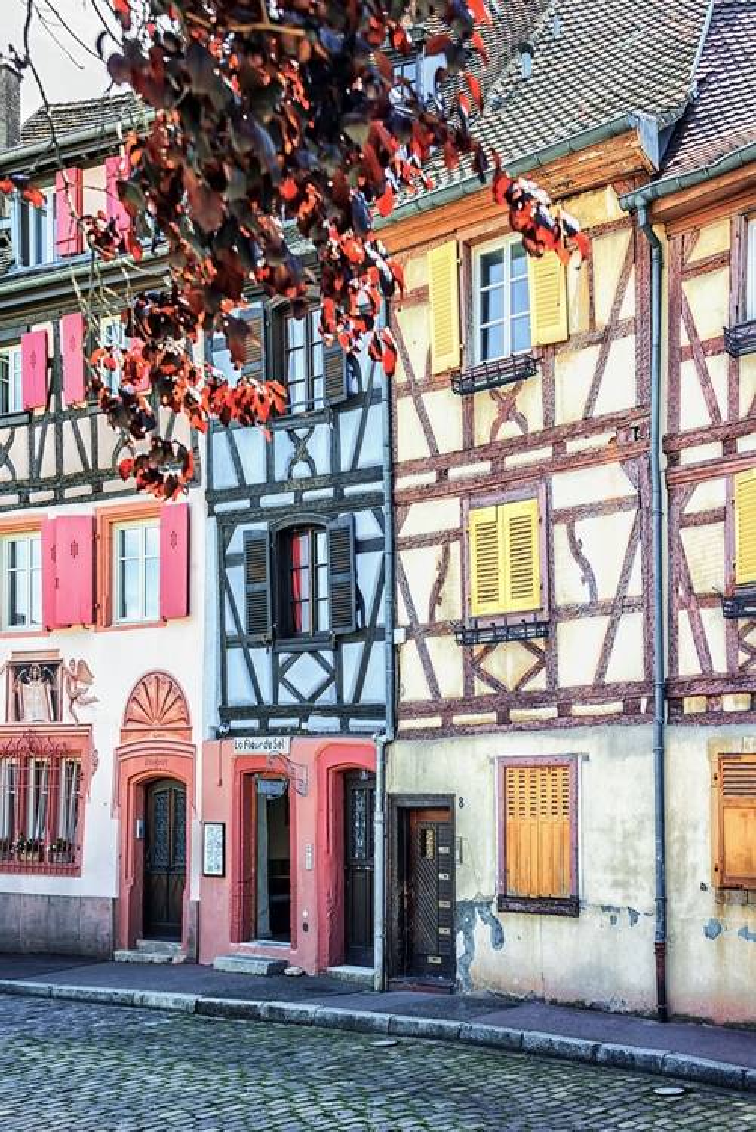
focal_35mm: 35
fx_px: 1101
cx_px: 378
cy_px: 566
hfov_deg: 37.9
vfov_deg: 54.4
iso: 64
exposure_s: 1/100
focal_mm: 35
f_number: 5
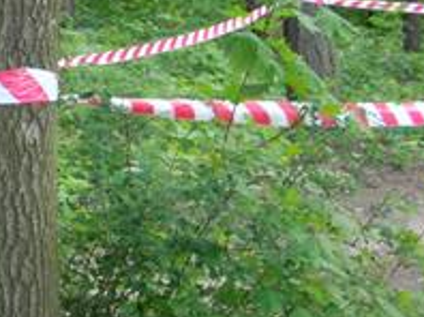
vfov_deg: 12.0
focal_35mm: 123
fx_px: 1505
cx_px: -199
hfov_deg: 15.0
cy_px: 120
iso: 100
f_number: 2.8
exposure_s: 1/157
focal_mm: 7.8
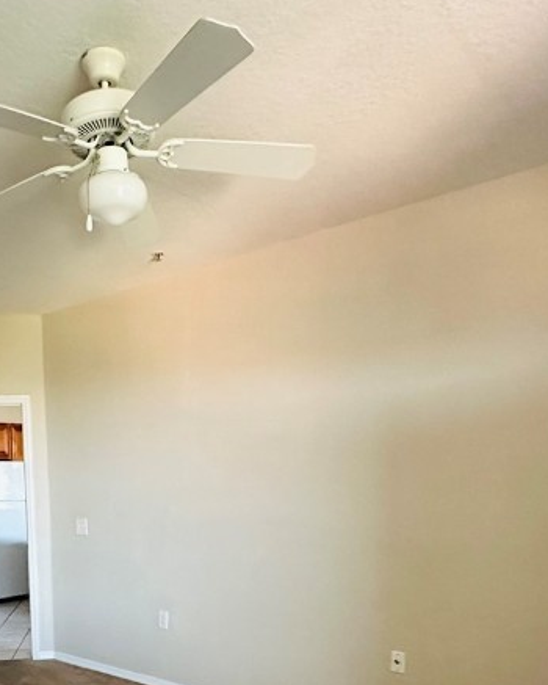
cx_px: 141
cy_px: 566
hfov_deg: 44.4
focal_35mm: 32
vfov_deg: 51.5
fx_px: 648
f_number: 2.2
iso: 800
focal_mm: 2.22
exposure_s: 1/60
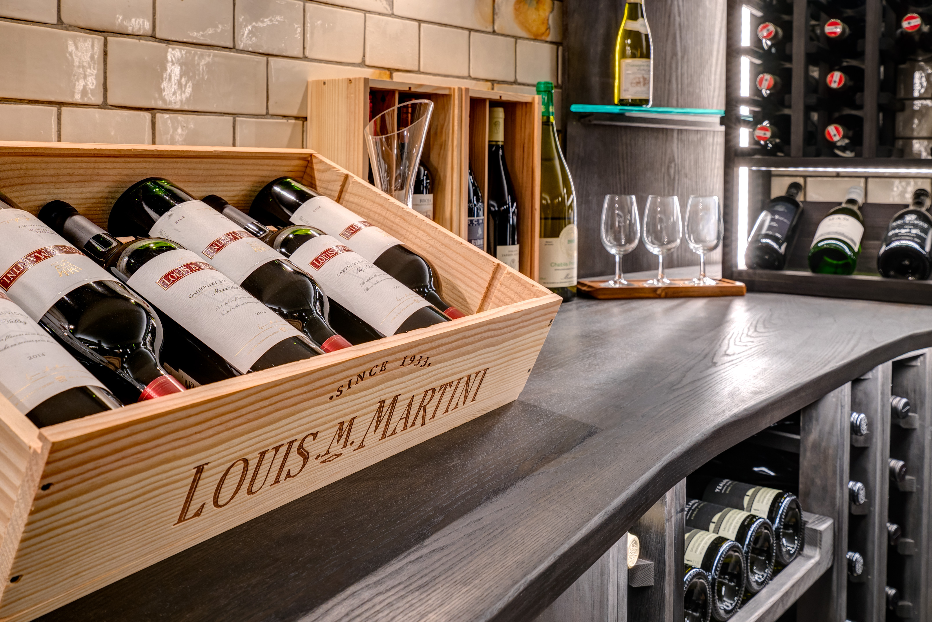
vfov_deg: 37.9
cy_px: 311
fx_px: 907
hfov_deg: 54.4
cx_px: 466
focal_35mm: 35
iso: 400
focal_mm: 35
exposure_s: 1/2.5
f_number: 10
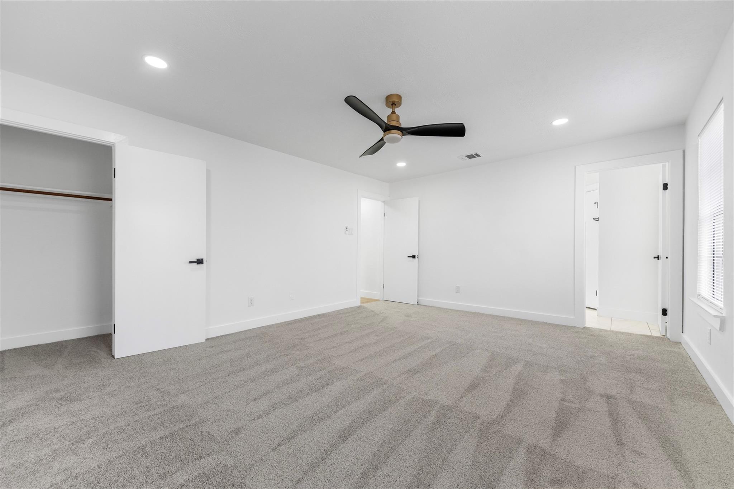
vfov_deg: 81.2
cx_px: 367
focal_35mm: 14
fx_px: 285
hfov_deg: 104.3
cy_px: 244
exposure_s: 1/15
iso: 250
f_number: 7.1
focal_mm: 14
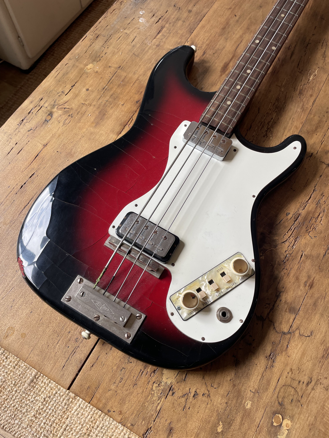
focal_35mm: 26
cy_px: 219
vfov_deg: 67.3
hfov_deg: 53.1
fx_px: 329
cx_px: 164
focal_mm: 4.2
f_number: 1.6
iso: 40
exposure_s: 1/121
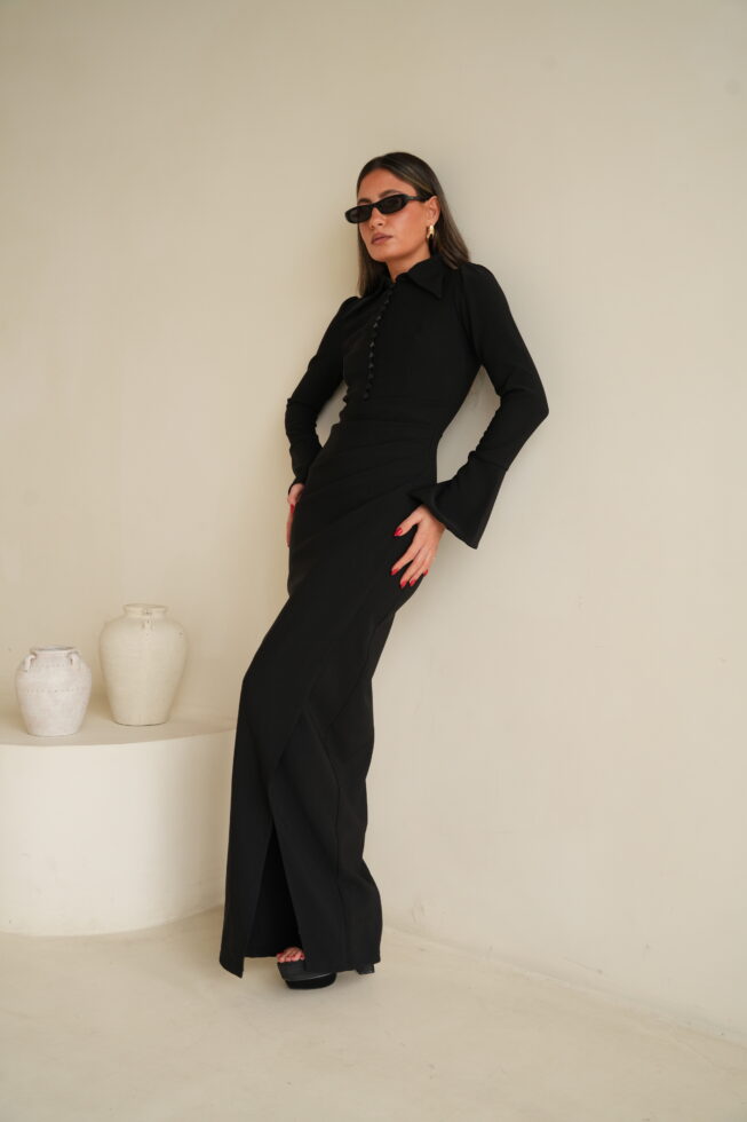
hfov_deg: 34.3
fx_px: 1211
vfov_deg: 49.7
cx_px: 374
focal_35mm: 39
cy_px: 561
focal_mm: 38.9
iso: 640
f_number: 6.3
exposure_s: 1/100
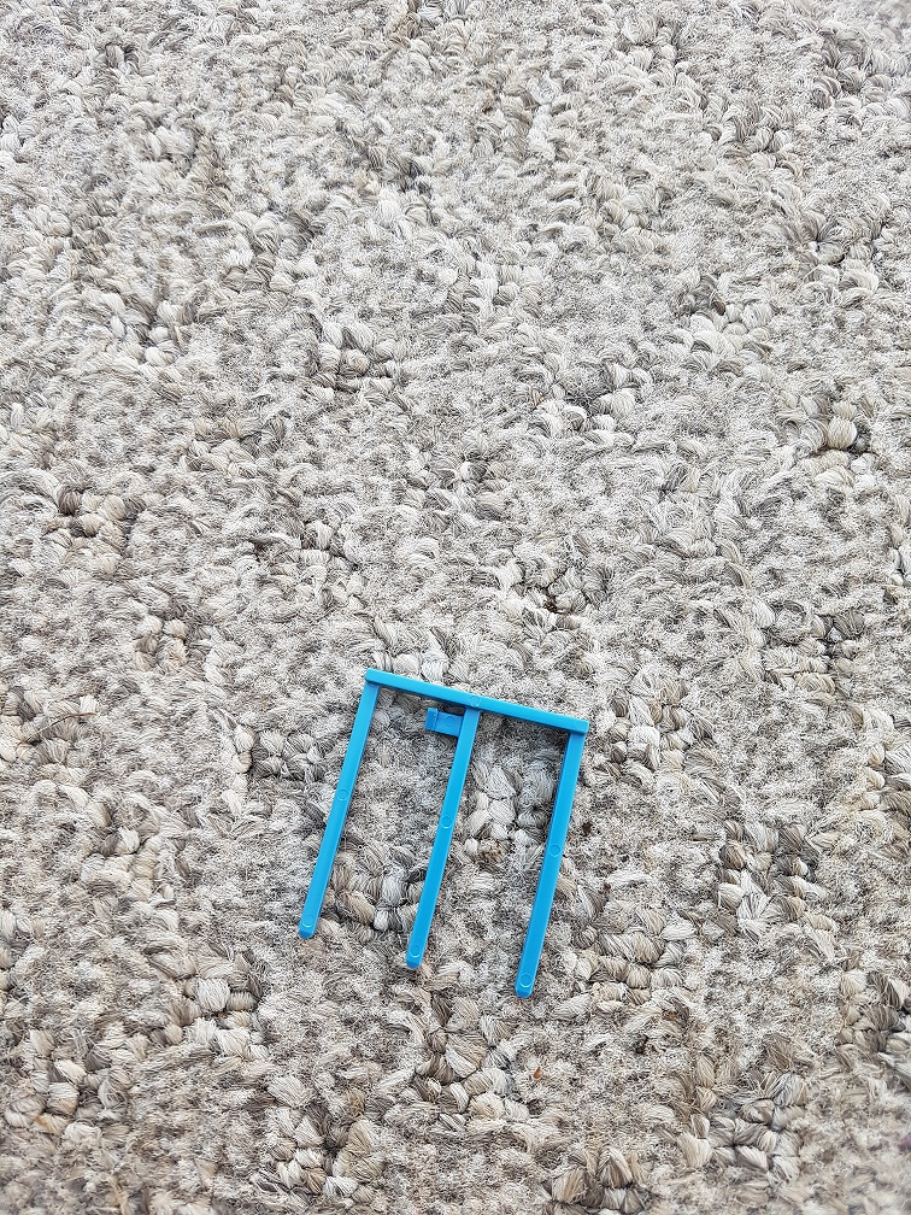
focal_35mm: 26
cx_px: 456
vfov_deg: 67.3
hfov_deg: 53.1
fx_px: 912
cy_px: 608
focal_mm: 4.2
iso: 50
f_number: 1.7
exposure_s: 1/156
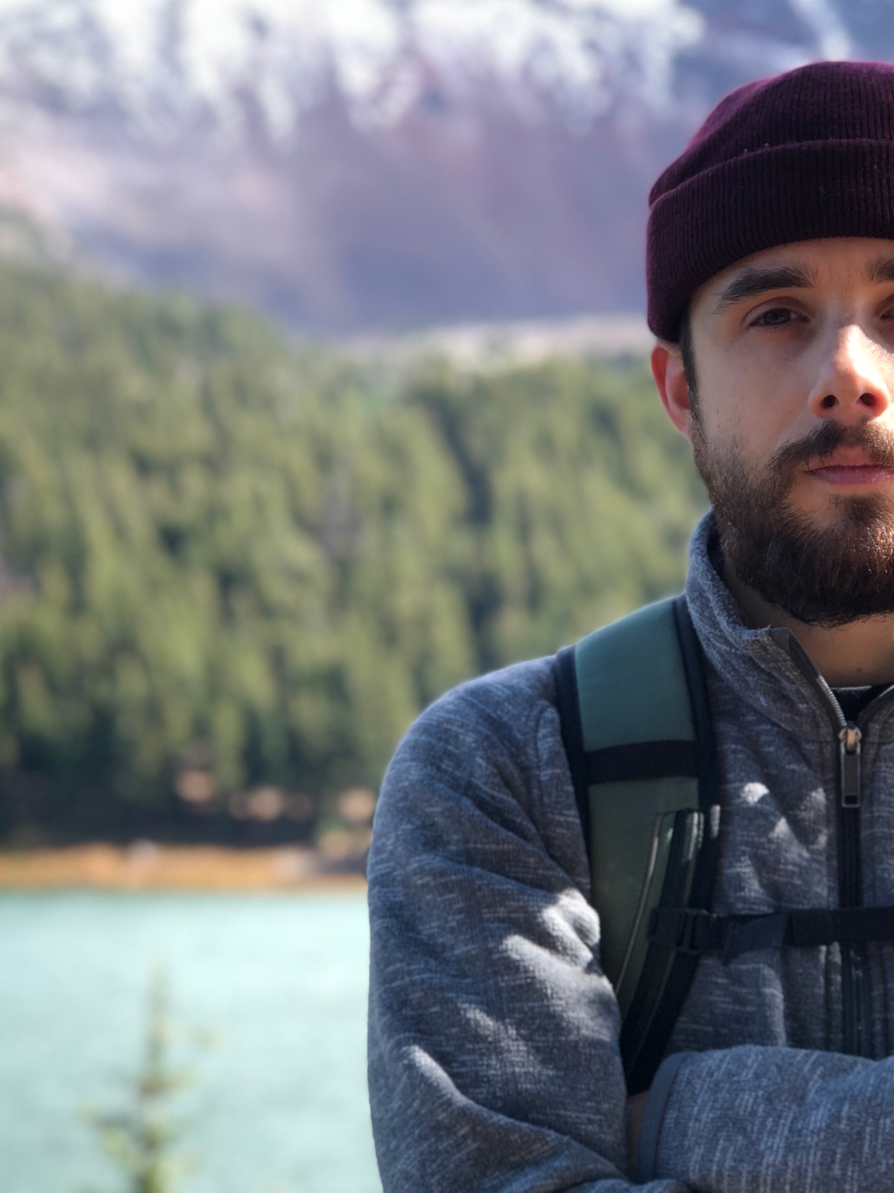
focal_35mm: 90
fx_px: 3100
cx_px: 423
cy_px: 585
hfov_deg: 16.4
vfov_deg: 21.8
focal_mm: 6.6
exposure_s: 1/120
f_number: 2.8
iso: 25
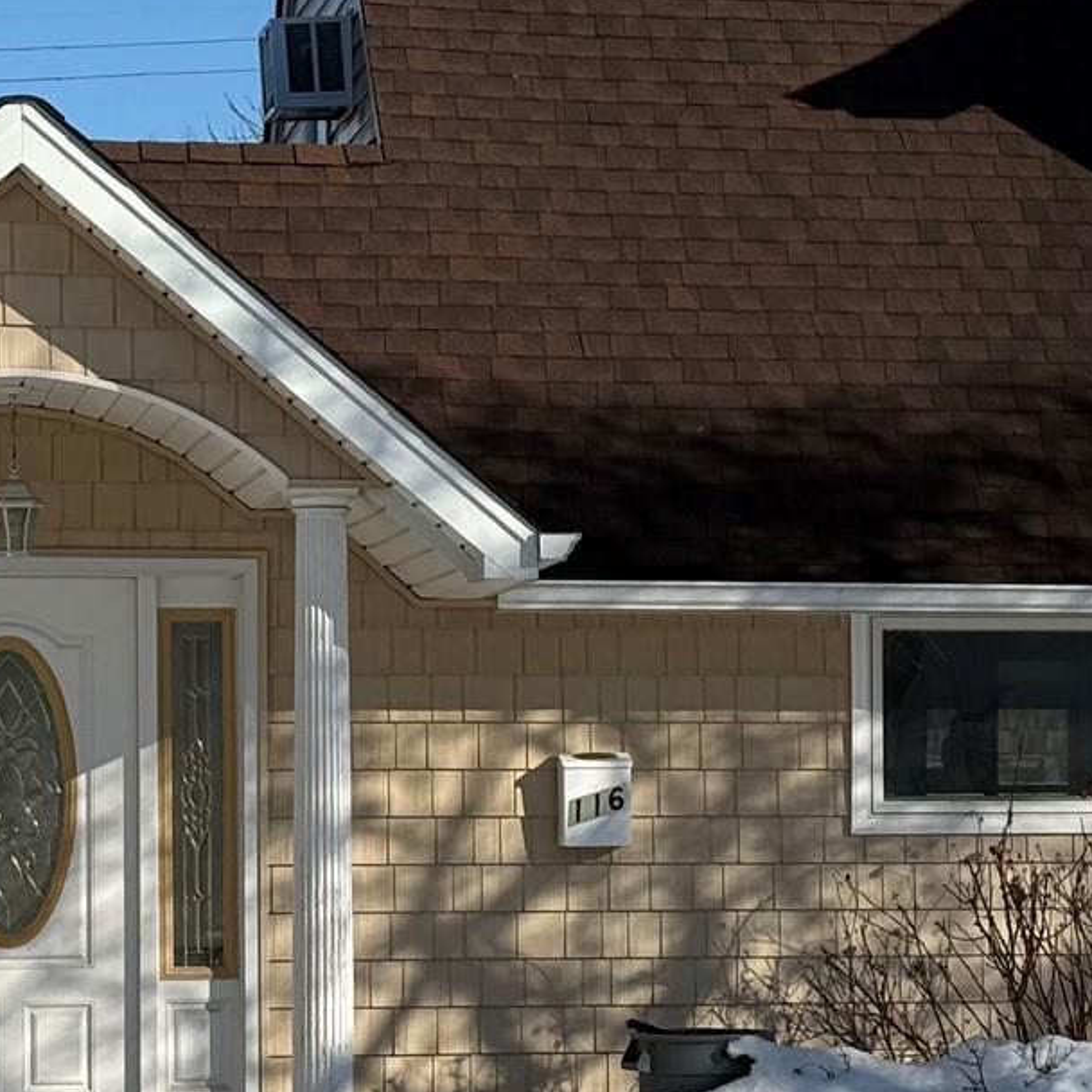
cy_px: 767
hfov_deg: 12.2
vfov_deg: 12.2
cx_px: 726
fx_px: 5104
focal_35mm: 143
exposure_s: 1/7143
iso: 64
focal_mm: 6.76
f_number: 1.78
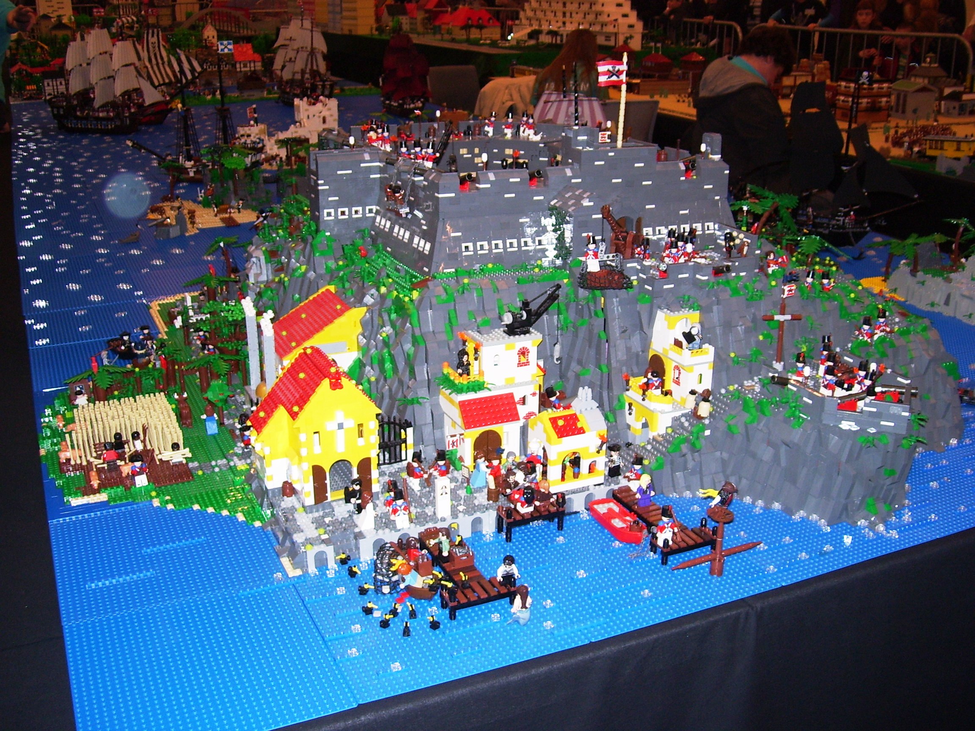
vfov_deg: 39.7
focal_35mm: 36
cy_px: 366
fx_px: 1014
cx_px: 488
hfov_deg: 51.4
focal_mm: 6
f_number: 2.7
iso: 80
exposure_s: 1/60
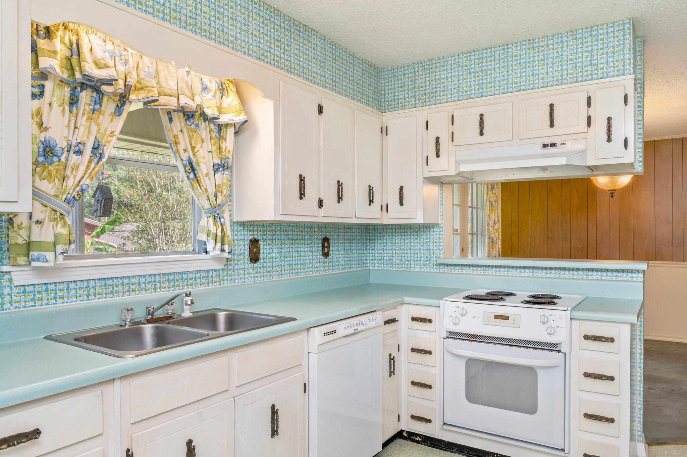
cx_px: 344
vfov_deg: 54.0
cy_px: 228
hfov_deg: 74.9
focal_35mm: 24
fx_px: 448
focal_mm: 23.5
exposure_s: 1/30
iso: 500
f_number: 9
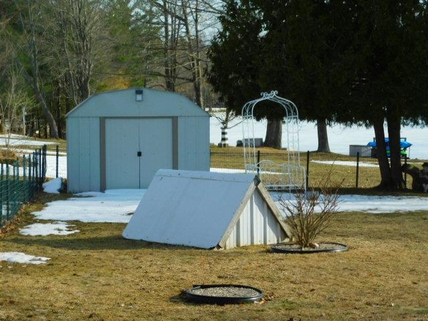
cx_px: 214
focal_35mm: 99
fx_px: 1224
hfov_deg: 19.8
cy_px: 160
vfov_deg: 14.9
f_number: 4.6
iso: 125
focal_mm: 17.6
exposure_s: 1/500
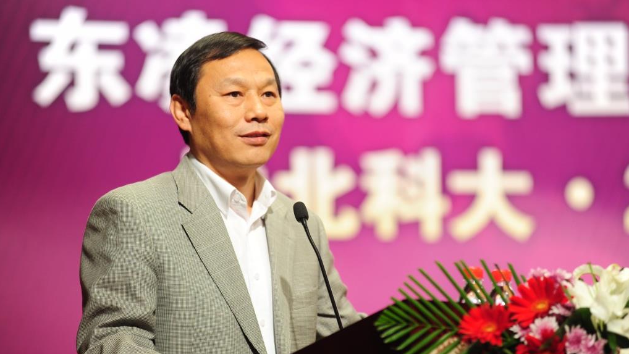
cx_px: 314
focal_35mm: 179
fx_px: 2986
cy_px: 200
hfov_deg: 12.0
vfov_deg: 6.8
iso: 1600
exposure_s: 1/250
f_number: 4.5
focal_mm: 170
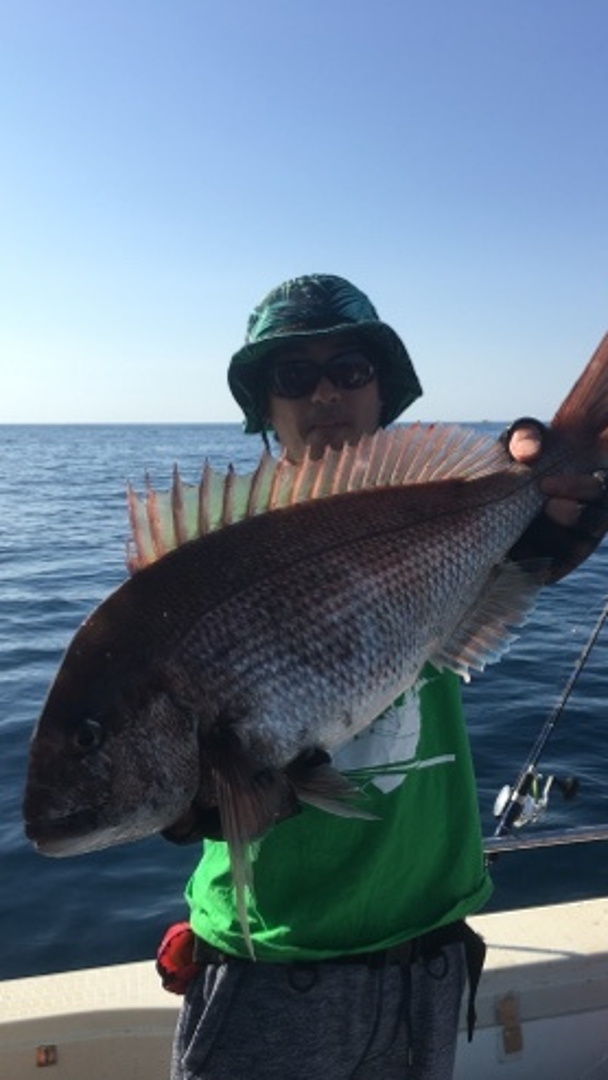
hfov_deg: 36.6
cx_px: 340
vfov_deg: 61.0
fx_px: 917
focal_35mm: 32
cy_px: 538
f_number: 2.2
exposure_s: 1/1508
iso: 25
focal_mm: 4.15
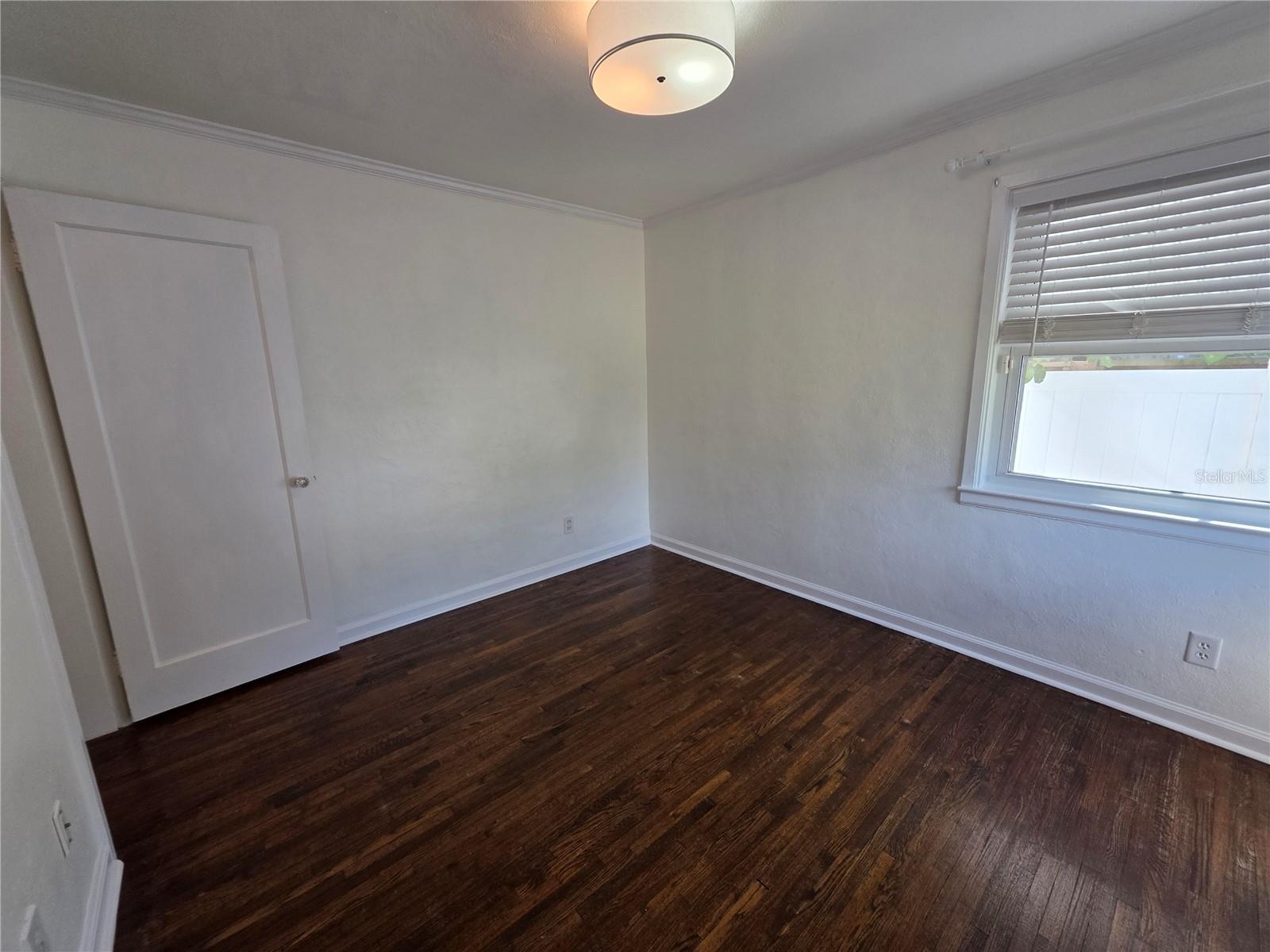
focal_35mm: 13
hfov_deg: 106.2
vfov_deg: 89.9
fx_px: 477
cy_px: 476
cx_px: 635
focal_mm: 2.2
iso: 100
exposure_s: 1/120
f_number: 1.9
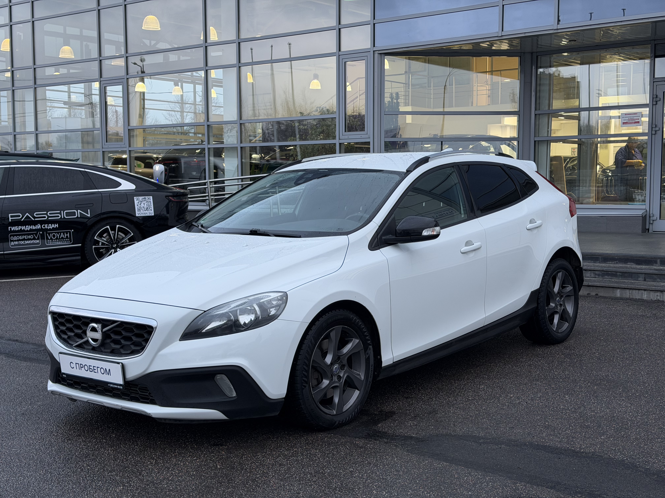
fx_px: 922
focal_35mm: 48
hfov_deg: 39.7
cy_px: 249
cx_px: 332
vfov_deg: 30.3
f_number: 1.78
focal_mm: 6.76
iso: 80
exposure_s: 1/50
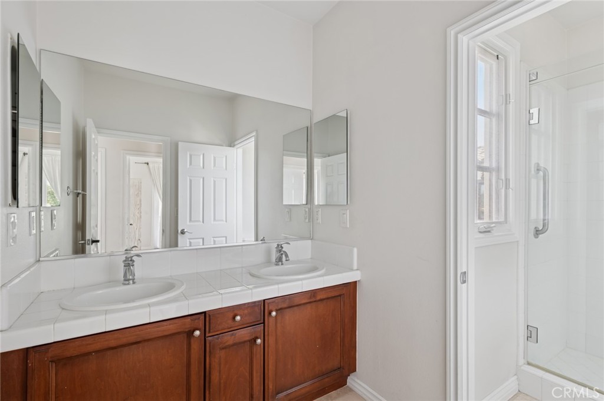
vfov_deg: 73.7
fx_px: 268
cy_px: 200
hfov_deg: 96.8
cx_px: 302
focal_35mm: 16
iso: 320
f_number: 9
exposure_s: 1/4
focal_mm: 16
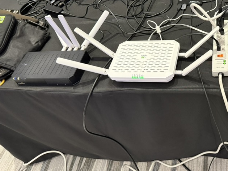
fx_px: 257
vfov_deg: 35.6
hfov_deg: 45.9
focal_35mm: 39
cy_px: 33
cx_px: 175
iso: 800
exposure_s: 1/60
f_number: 1.78
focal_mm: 6.76
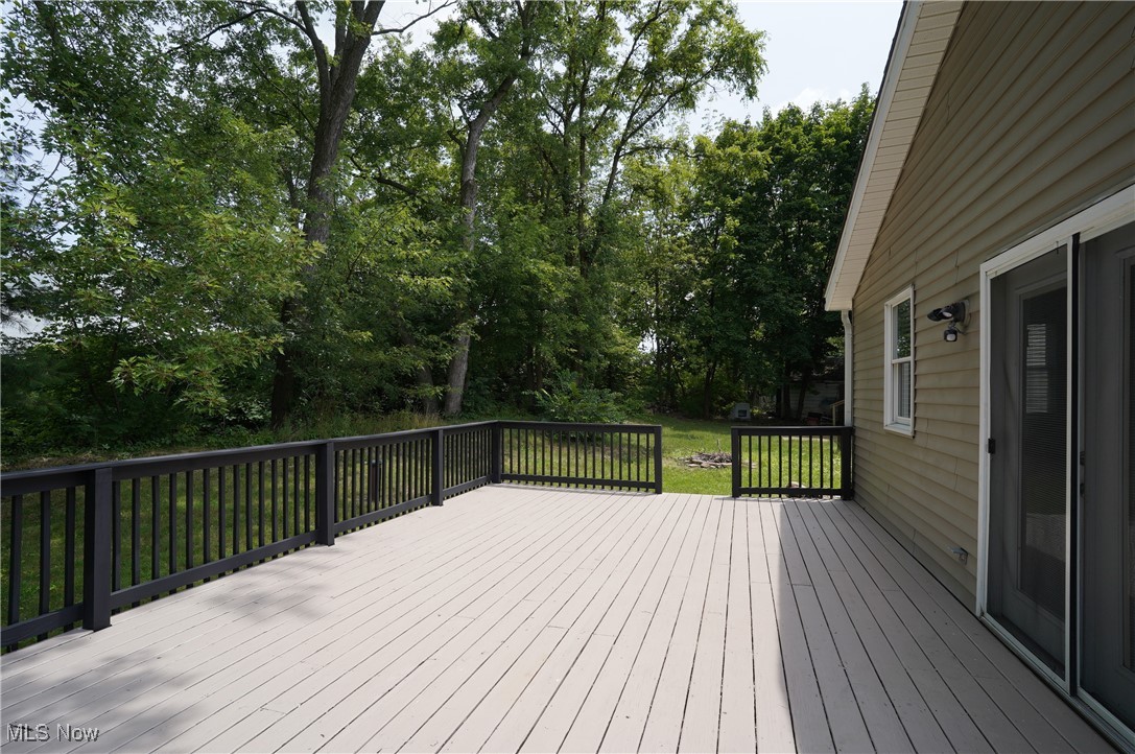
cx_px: 568
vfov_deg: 67.2
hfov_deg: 90.1
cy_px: 377
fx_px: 567
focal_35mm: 18
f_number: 8
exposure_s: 1/250
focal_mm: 18
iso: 200
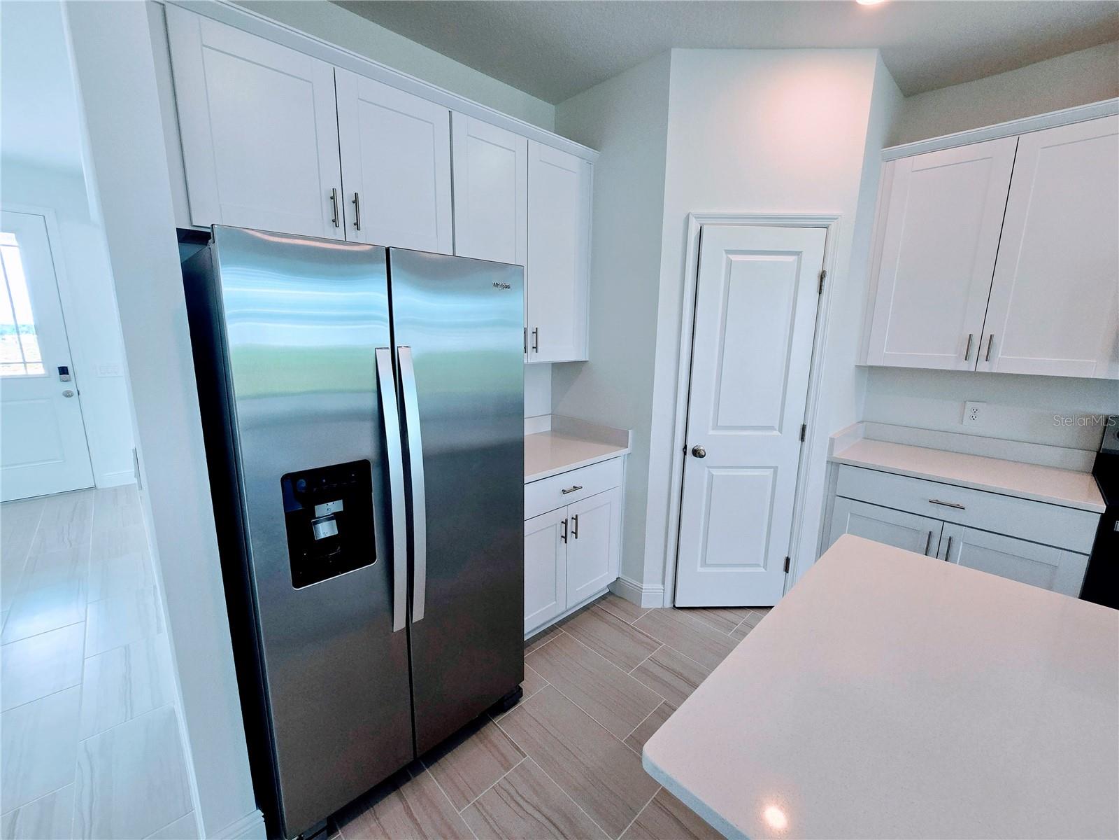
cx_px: 560
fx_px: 420
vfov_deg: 89.9
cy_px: 420
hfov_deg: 106.2
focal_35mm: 13
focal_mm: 2.2
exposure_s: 1/120
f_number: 2.2
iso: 100
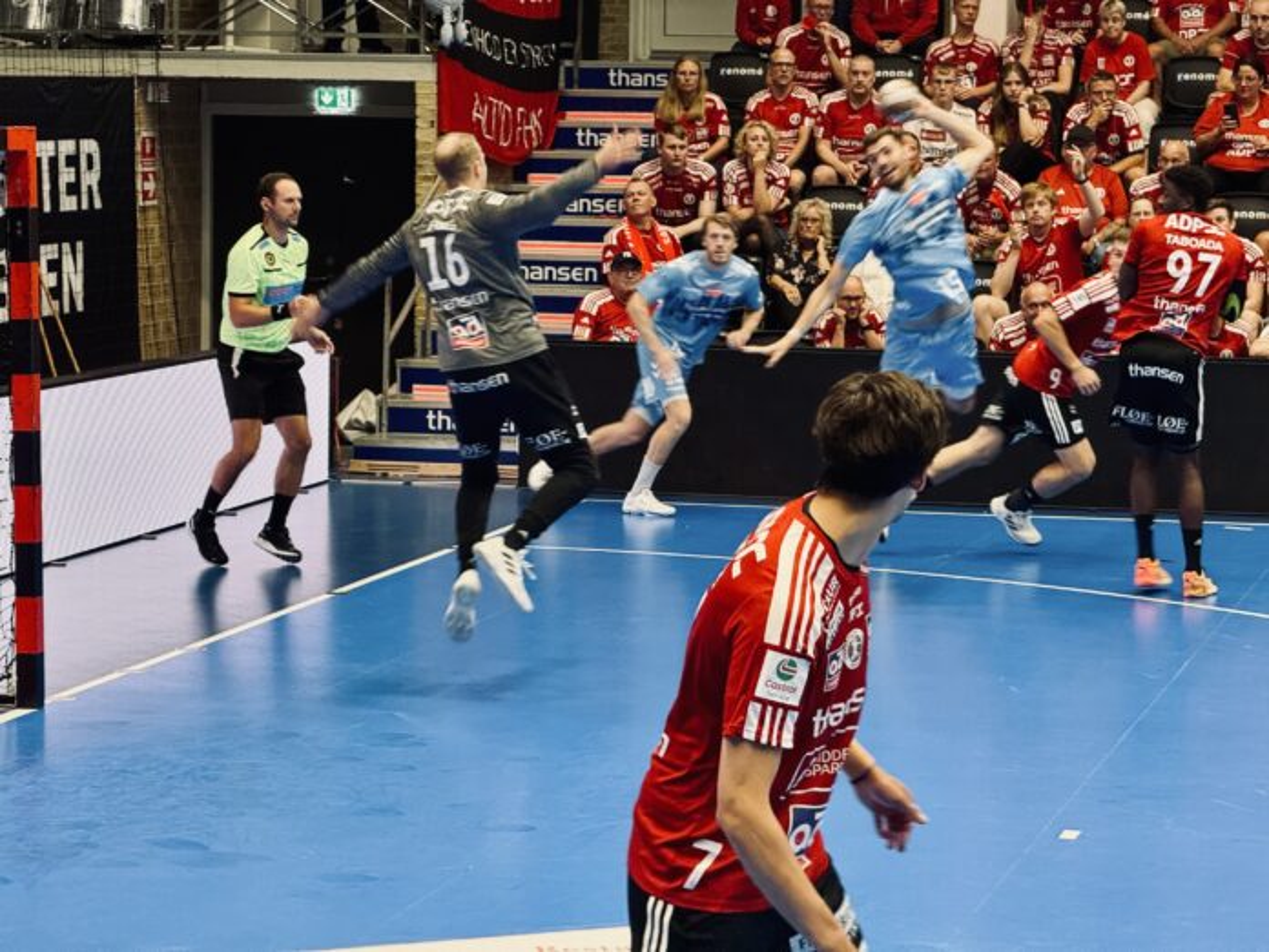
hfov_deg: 16.4
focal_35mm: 120
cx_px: 634
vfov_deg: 12.3
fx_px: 4399
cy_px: 476
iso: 250
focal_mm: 15.66
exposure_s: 1/72
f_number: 2.8
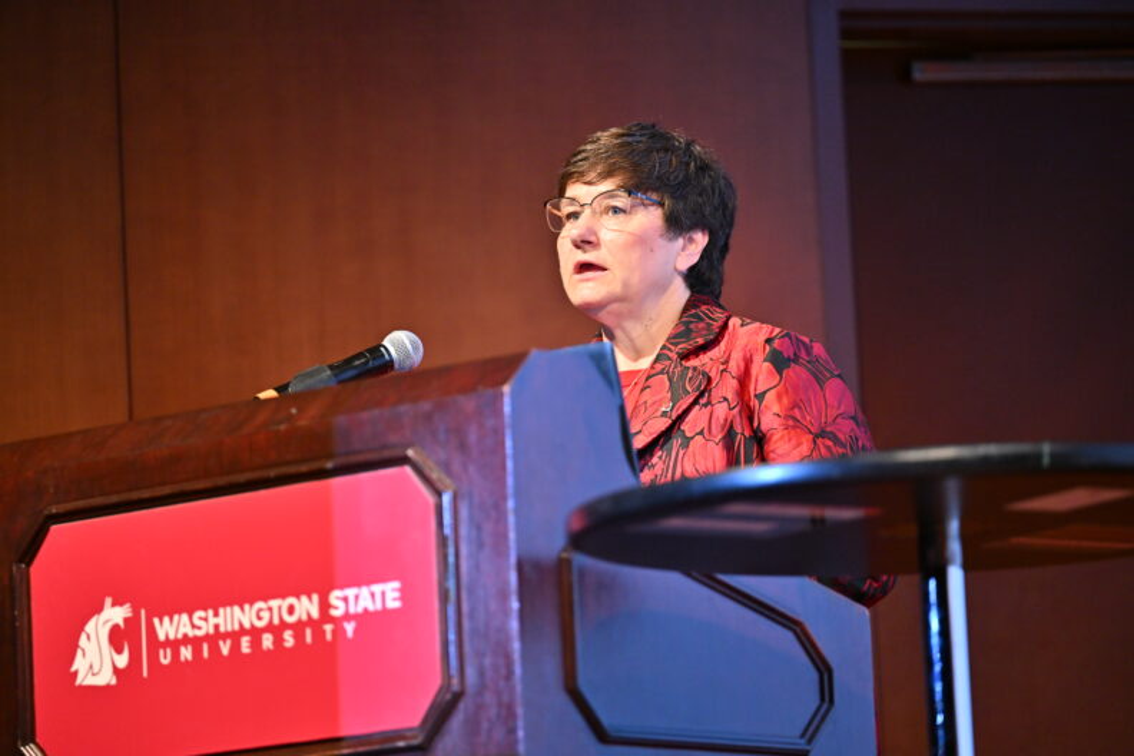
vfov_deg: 6.9
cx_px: 567
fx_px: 6300
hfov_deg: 10.3
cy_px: 378
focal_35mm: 200
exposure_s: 1/160
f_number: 2.8
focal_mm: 200
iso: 1600
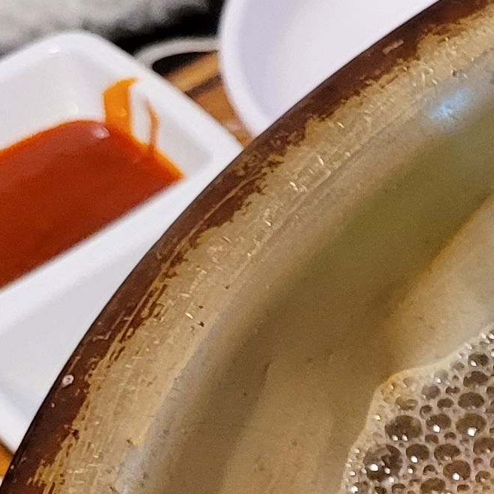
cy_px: 844
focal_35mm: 141
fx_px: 2277
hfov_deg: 10.6
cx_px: 1196
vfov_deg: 11.6
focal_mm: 5.4
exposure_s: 1/40
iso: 320
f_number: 1.8
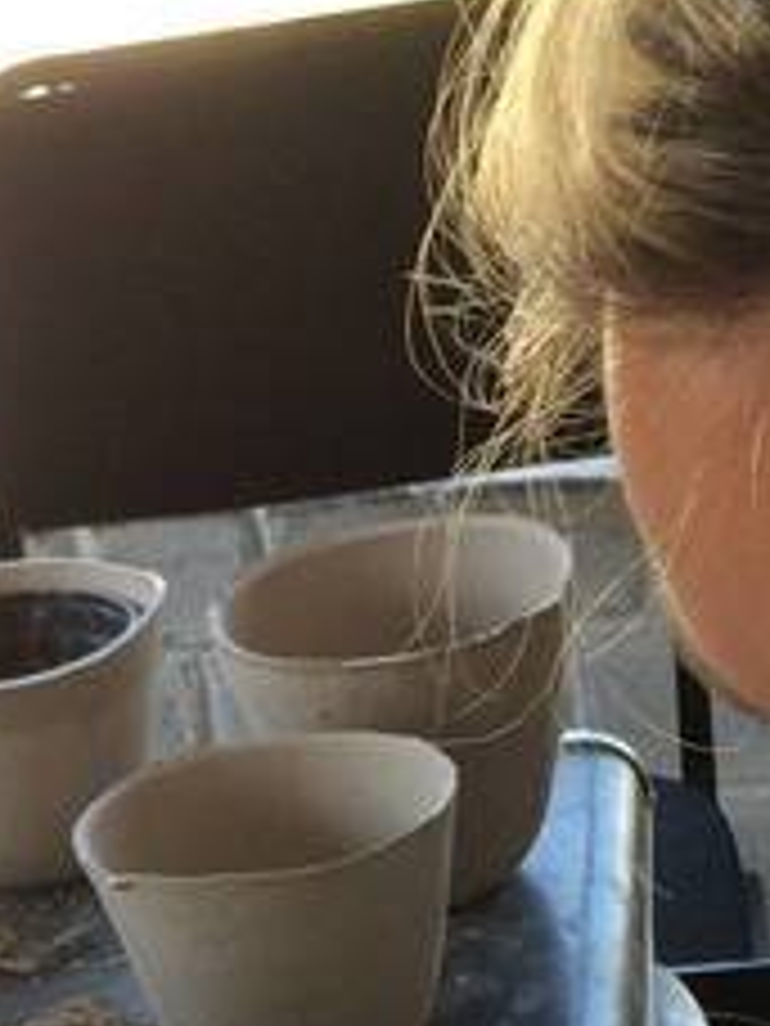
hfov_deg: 12.4
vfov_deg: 15.2
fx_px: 3529
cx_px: 225
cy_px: 1566
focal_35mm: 119
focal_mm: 4.15
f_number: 2.2
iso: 50
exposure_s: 1/100
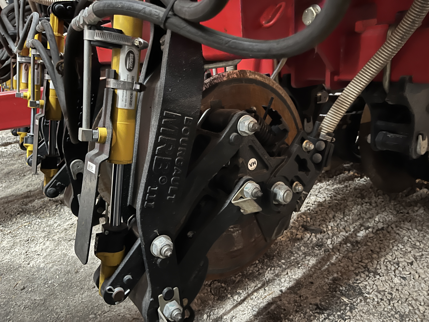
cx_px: 214
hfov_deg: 67.3
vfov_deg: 53.1
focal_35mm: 26
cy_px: 161
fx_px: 322
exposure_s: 1/26
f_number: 1.6
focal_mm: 5.1
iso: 1000
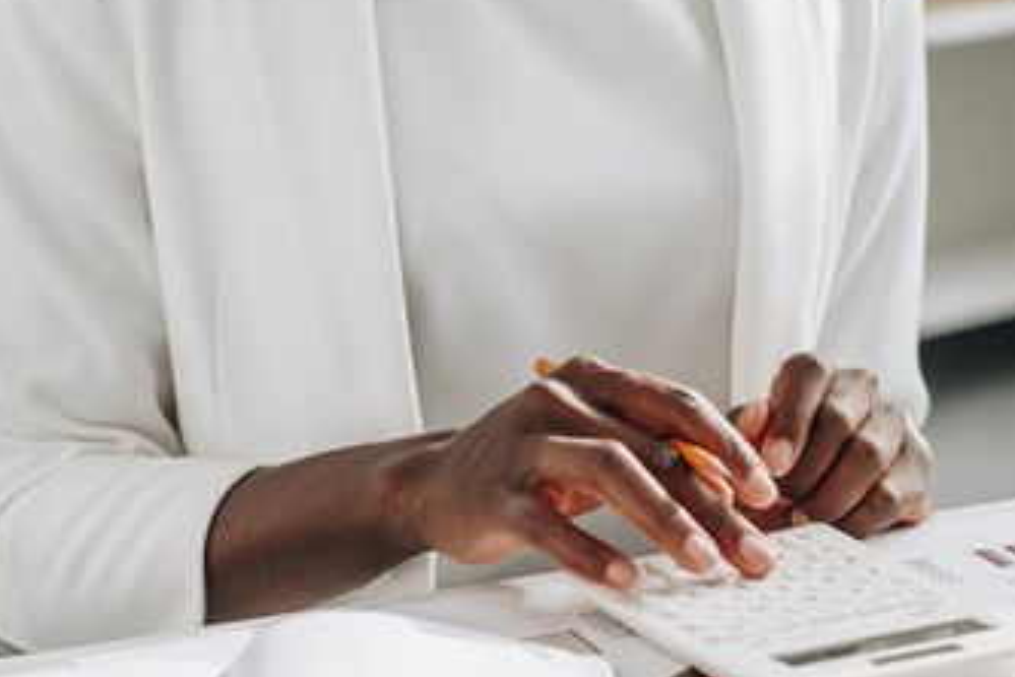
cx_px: 636
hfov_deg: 16.5
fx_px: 3496
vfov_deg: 11.0
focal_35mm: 124
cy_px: 110
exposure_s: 1/200
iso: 160
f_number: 3.5
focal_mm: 50
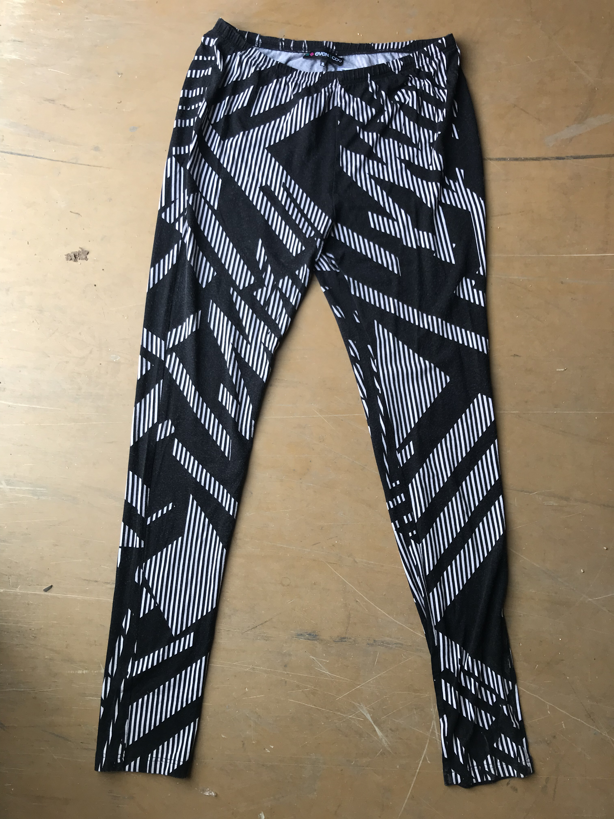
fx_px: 662
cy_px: 410
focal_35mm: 28
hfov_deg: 49.7
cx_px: 307
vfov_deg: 63.4
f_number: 1.8
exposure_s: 1/101
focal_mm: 3.99
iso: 20
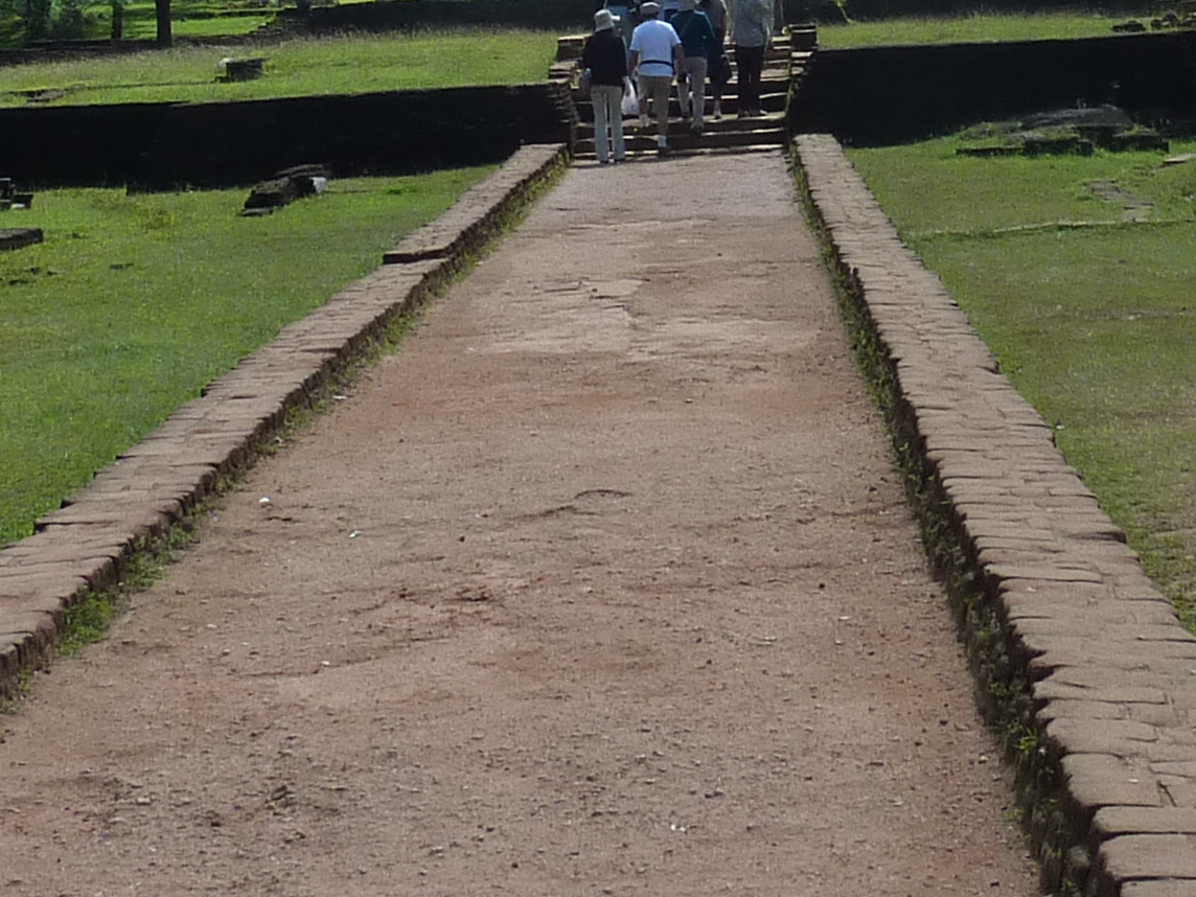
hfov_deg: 19.2
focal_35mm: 102
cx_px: 767
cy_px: -386
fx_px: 3524
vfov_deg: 13.8
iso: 125
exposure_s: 1/500
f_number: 5
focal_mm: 5.3
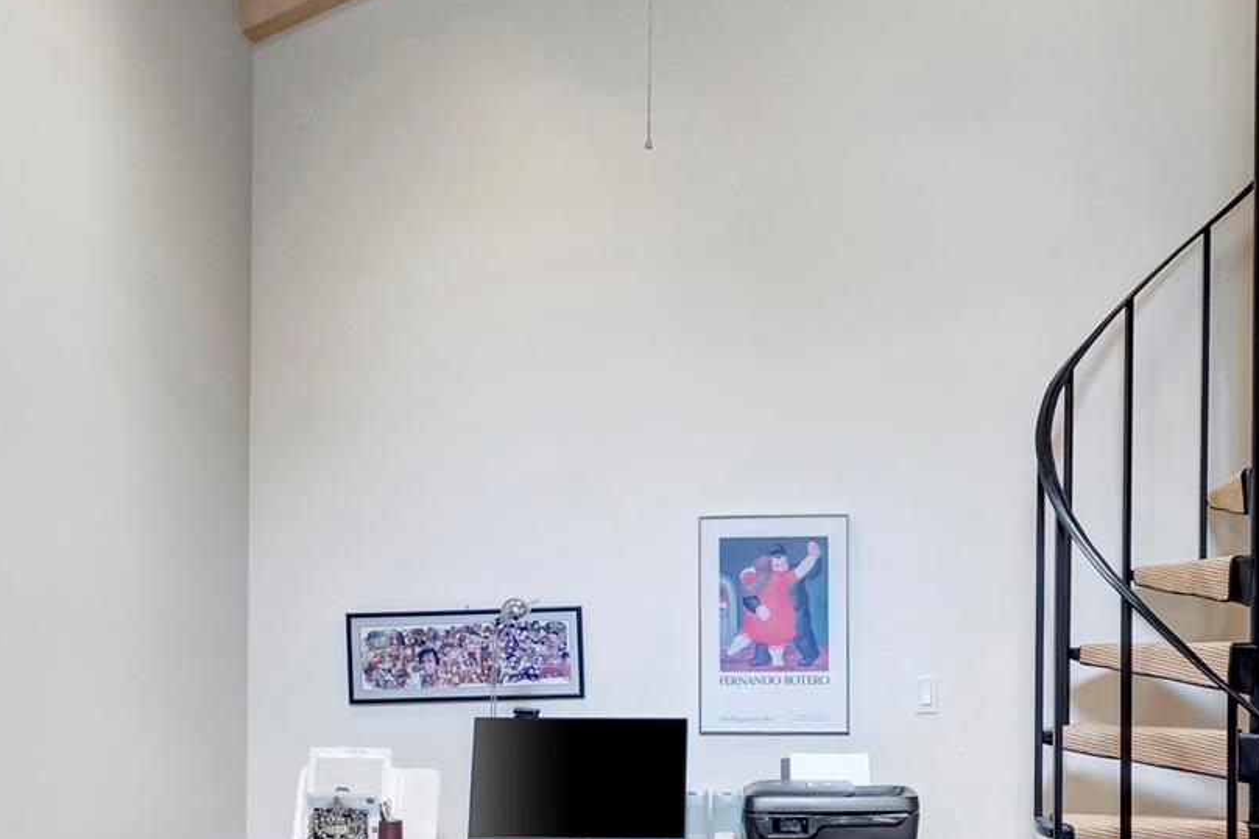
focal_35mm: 38
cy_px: 698
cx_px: 831
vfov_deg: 33.8
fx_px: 1328
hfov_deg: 49.9
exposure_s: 1/1.67
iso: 640
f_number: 8
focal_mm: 10
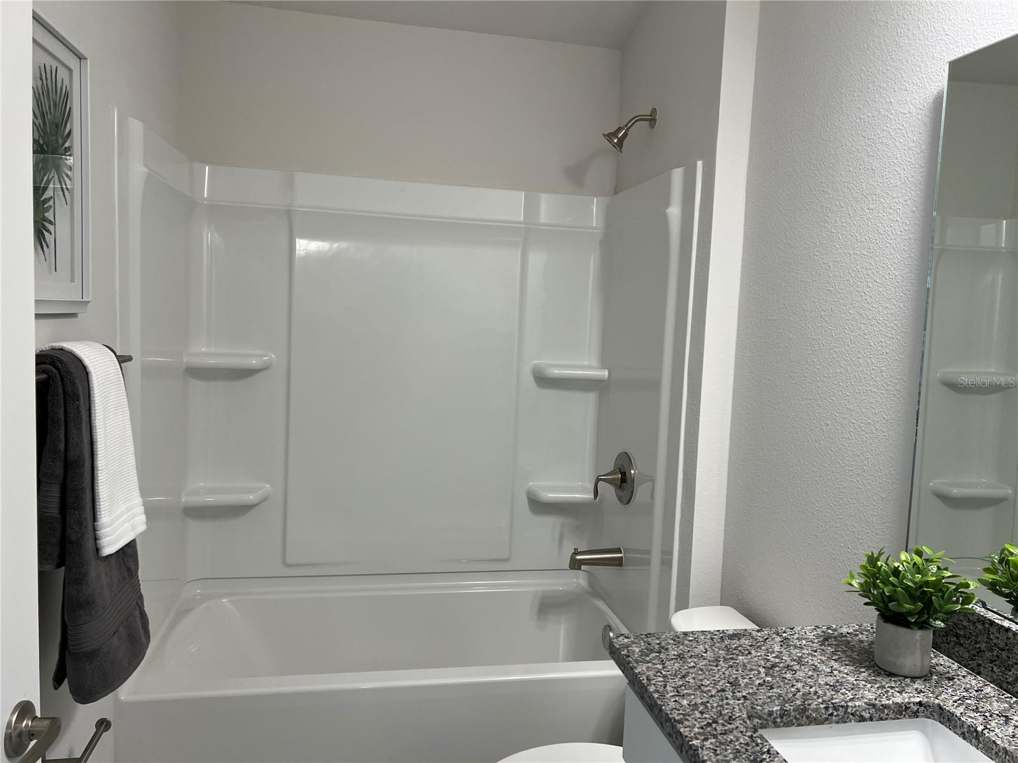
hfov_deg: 67.3
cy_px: 382
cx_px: 509
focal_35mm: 26
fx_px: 765
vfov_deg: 53.1
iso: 100
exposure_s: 1/120
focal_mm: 5.7
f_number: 1.5
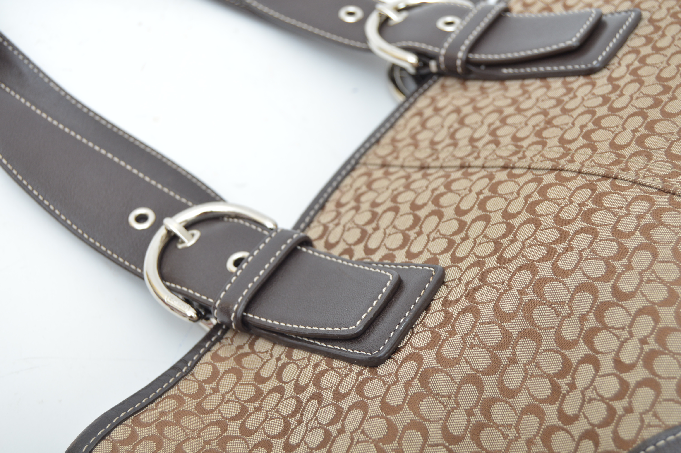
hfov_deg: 35.1
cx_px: 340
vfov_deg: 23.7
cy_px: 226
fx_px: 1077
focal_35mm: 57
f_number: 4.8
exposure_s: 1/160
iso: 200
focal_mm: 38
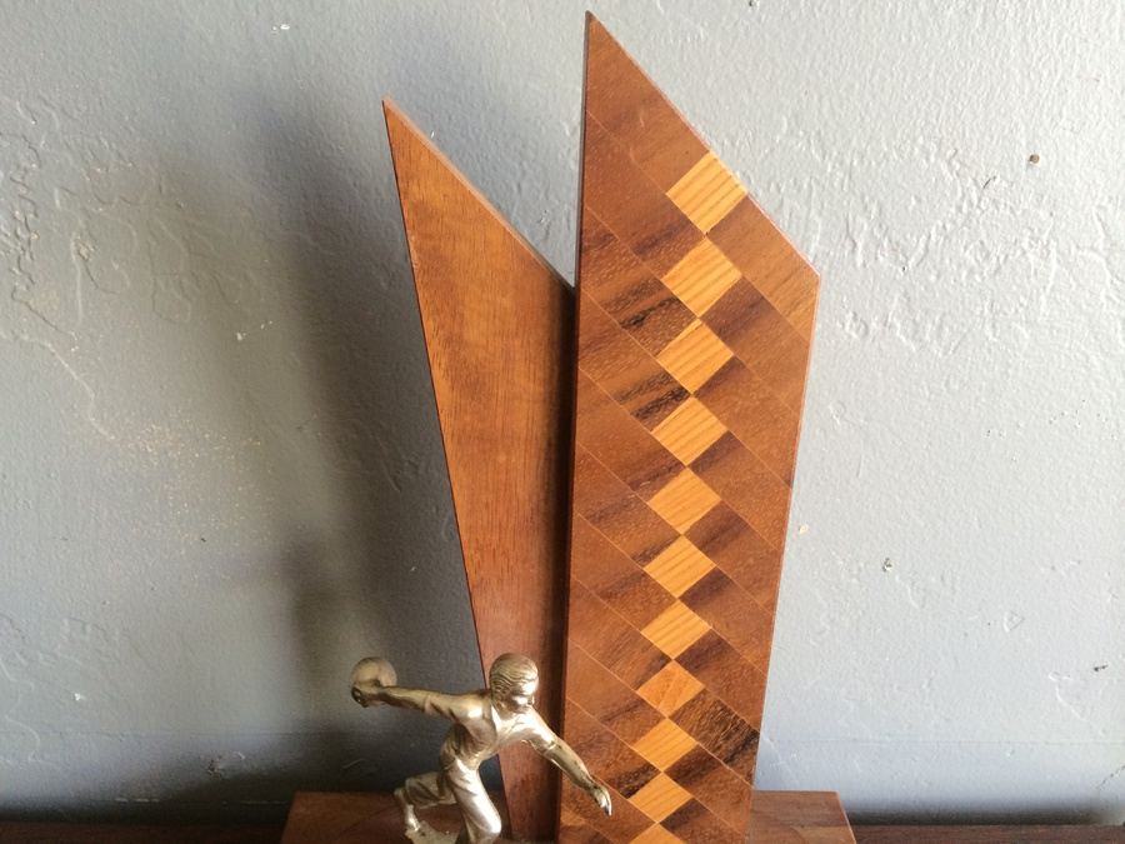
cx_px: 562
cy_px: 422
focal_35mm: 30
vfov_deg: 46.8
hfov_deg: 60.0
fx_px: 975
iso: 64
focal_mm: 4.12
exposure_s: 1/30
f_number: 2.2
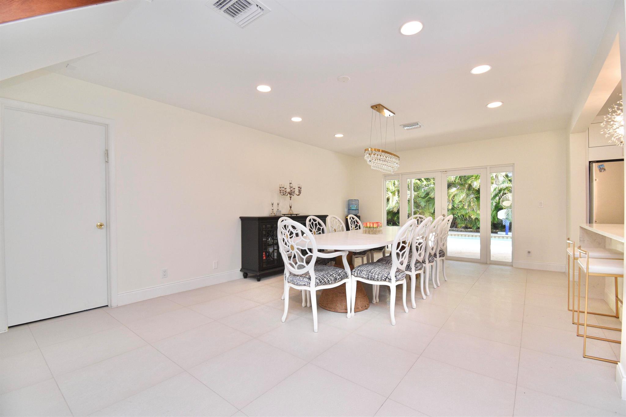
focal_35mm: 15
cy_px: 208
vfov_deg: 77.3
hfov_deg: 100.4
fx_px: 261
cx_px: 313
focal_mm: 10
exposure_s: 1/160
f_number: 5.6
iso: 400
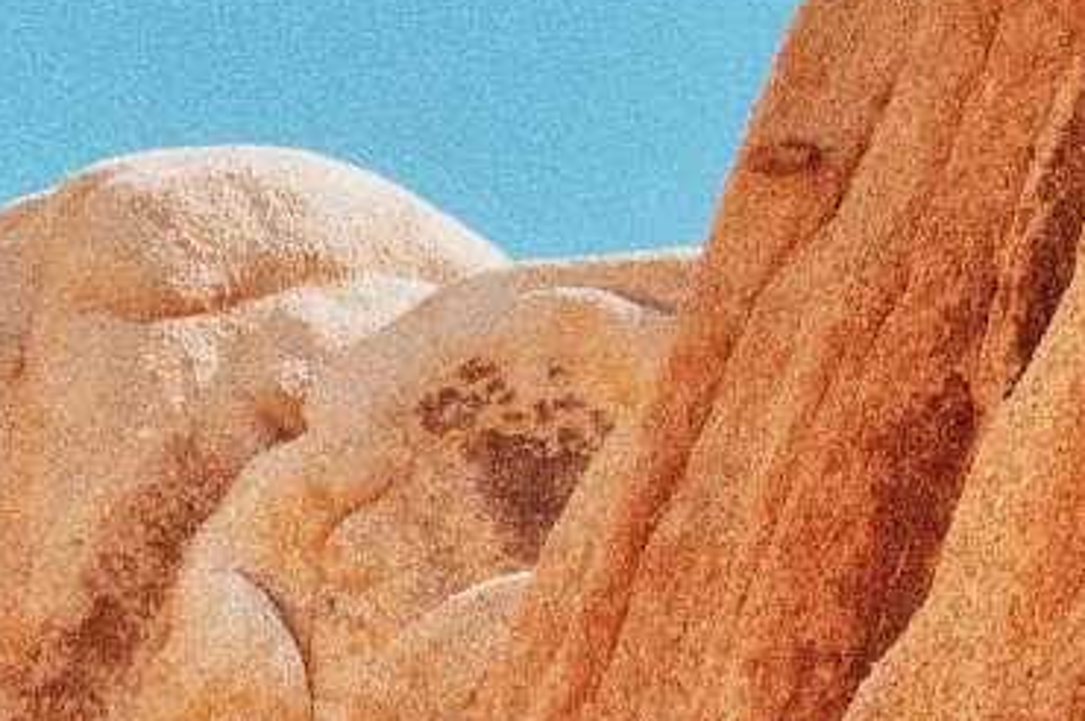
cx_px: -1833
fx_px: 5622
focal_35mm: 187
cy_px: 1725
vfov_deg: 6.9
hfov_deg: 9.4
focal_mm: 23
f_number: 7.1
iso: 160
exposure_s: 1/500
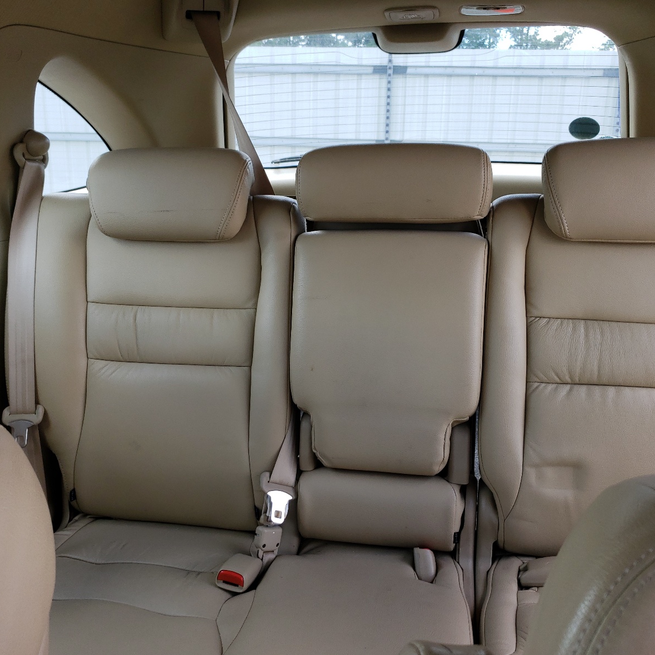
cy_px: 331
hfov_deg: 52.5
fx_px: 664
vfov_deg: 52.5
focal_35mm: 31
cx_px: 348
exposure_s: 1/370
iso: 50
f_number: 1.5
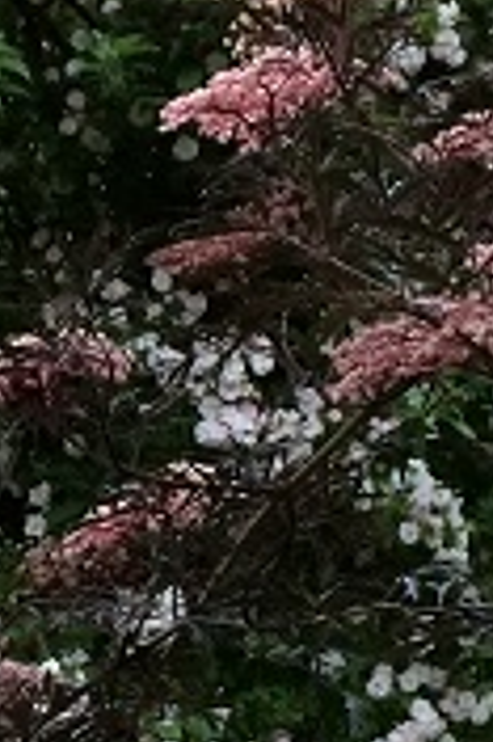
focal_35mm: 137
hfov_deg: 9.8
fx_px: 2820
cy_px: 552
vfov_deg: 14.9
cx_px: -173
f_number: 2.2
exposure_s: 1/33
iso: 80
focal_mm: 4.15
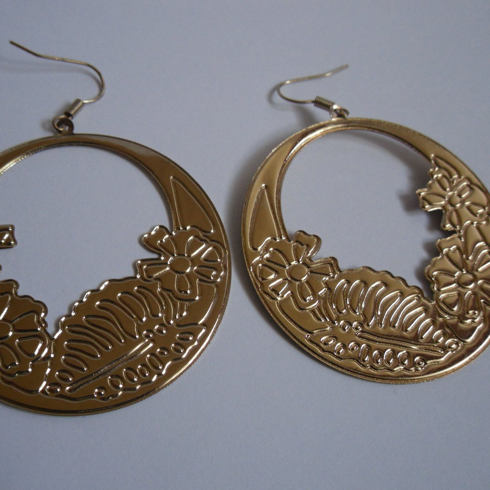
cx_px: 208
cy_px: 242
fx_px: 865
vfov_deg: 31.6
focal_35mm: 54
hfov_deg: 31.6
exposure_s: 1/45
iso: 400
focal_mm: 6.3
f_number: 3.5
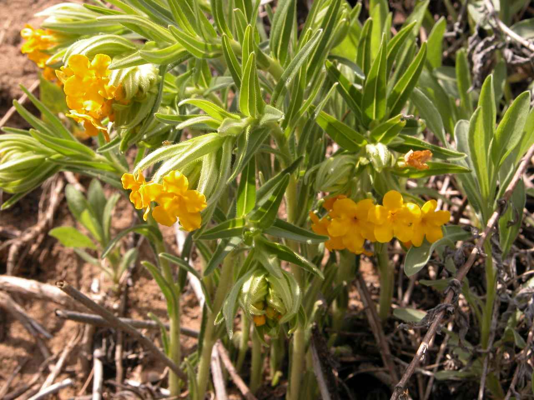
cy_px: 200
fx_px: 1789
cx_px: 267
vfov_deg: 12.8
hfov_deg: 17.0
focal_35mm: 116
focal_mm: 29.5
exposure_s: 1/130
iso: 100
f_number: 7.5
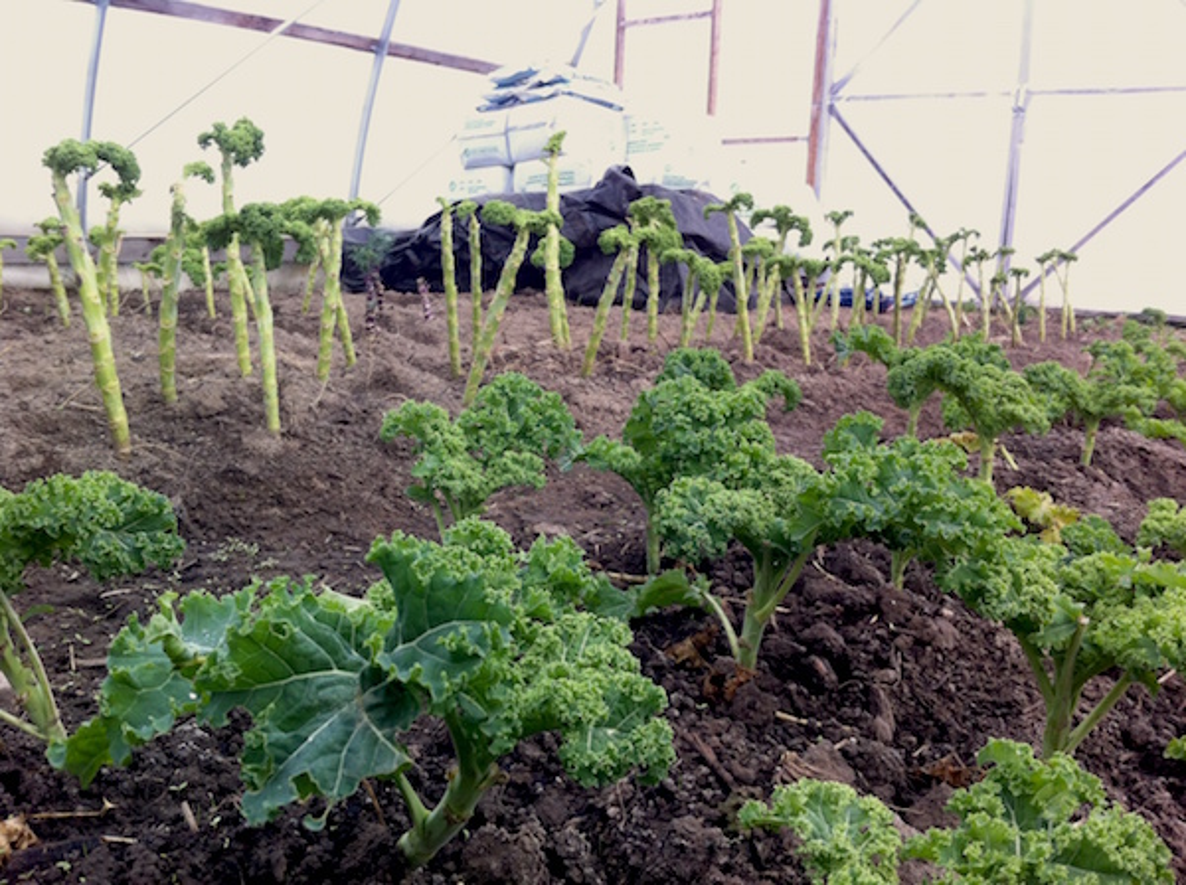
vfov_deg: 40.6
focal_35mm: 35
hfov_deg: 52.7
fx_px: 1197
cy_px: 442
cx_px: 593
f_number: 2.8
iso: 80
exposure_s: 1/167
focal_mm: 3.85
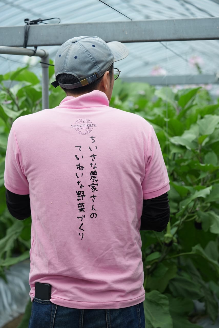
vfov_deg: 22.6
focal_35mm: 90
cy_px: 164
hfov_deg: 15.2
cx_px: 110
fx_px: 820
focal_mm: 90
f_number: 4.5
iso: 320
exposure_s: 1/100
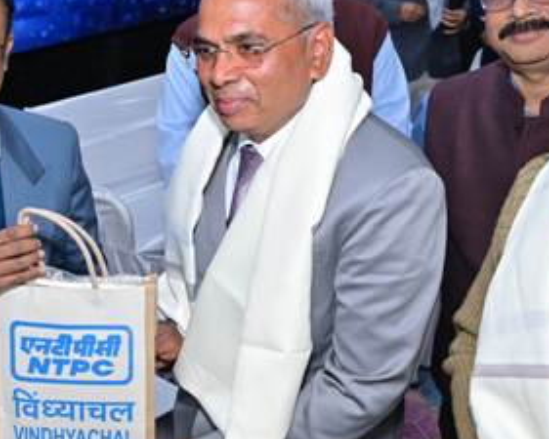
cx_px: 96
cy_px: 221
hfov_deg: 32.3
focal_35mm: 56
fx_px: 914
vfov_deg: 27.0
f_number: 5.6
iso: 640
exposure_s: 1/125
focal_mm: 22.5
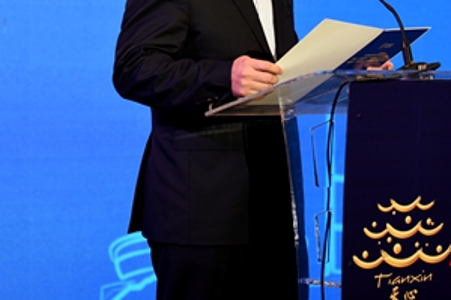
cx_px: 241
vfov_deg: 9.7
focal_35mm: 140
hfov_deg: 14.7
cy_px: 6
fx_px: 1754
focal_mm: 70
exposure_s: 1/200
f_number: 2.8
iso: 640
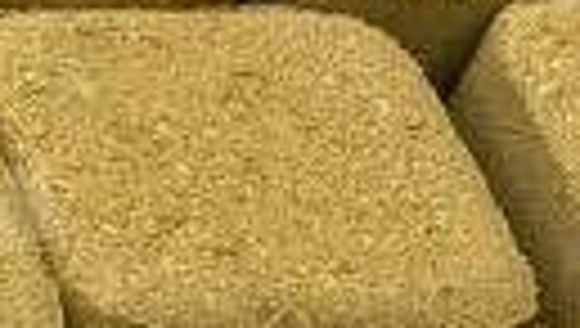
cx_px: -1340
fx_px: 3111
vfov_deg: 5.9
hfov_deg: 8.4
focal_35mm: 202
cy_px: 723
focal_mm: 6.76
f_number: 1.78
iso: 64
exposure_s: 1/121
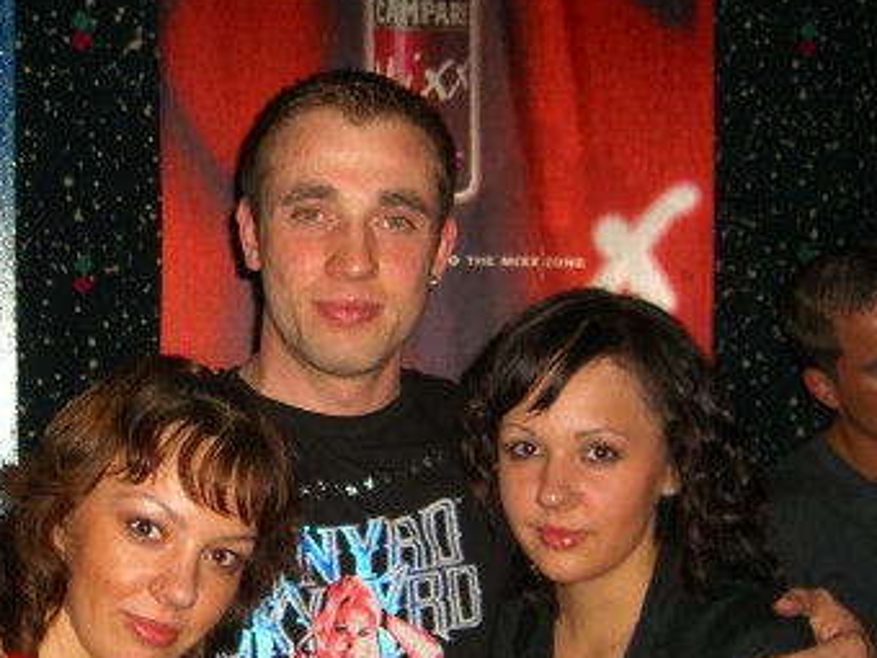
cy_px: 441
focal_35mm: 67
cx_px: 310
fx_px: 1697
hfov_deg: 28.8
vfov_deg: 21.8
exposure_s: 1/60
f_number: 2.8
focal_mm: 7.9
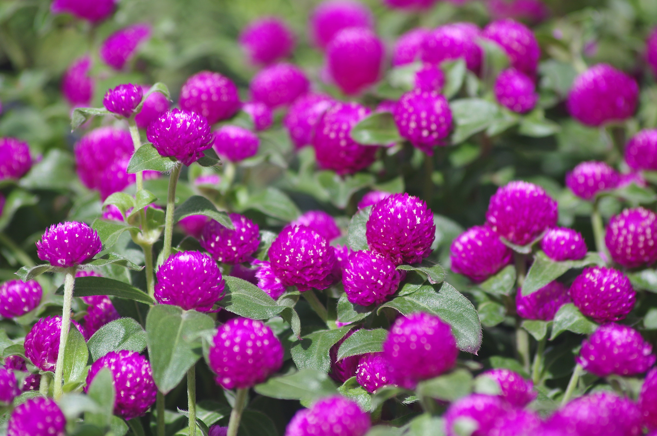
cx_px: 328
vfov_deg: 5.4
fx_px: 4648
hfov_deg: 8.1
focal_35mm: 255
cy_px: 218
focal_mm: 170
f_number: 6.3
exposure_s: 1/250
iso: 200
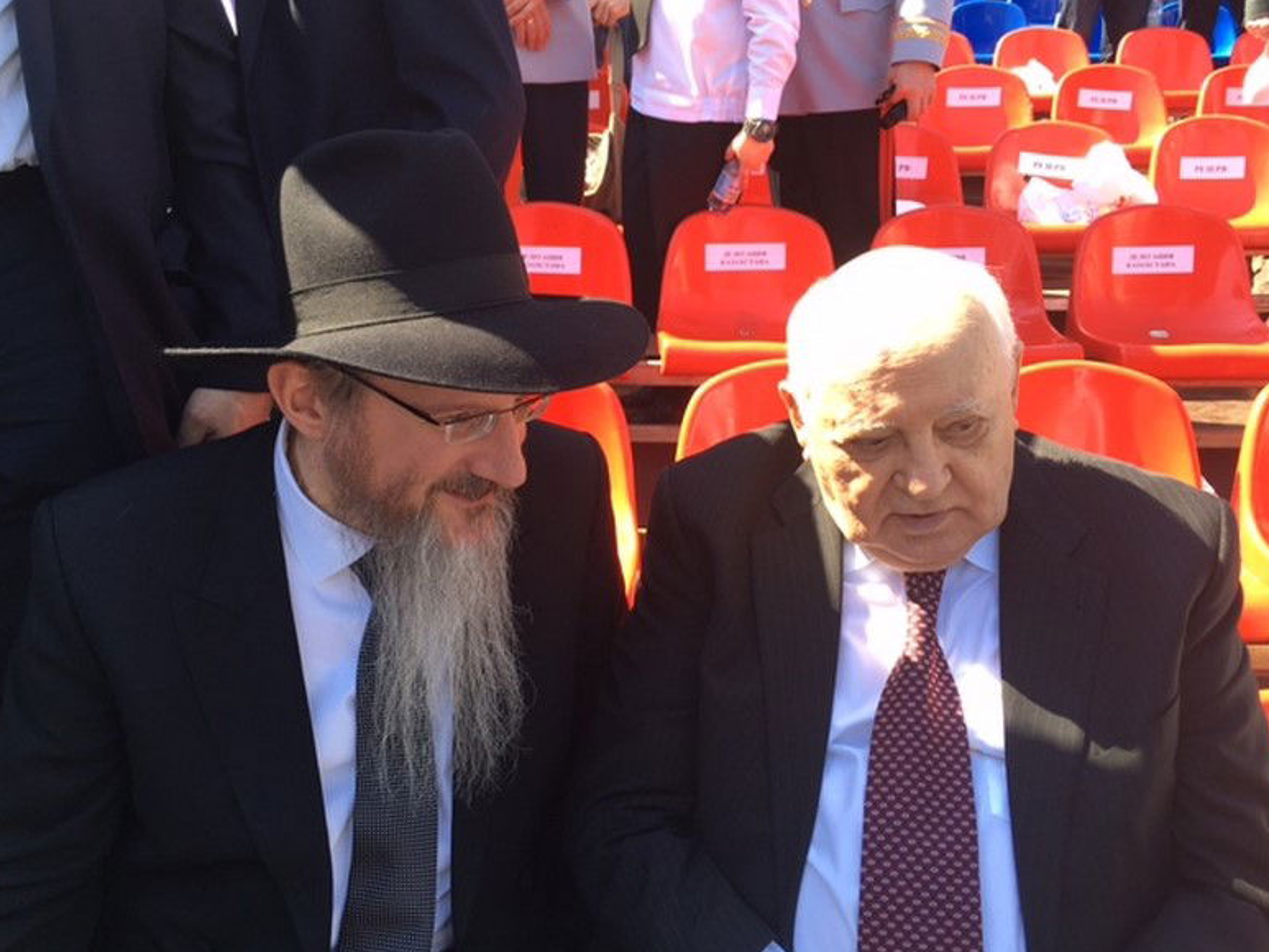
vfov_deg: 46.8
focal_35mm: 30
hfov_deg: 60.0
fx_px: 1100
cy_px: 465
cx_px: 625
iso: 25
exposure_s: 1/177
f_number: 2.2
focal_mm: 4.15
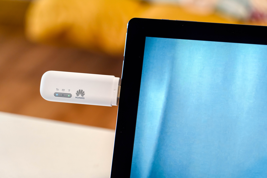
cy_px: 89
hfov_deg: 19.5
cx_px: 134
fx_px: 779
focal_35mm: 105
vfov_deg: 13.0
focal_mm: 105
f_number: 4
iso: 500
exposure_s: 1/60
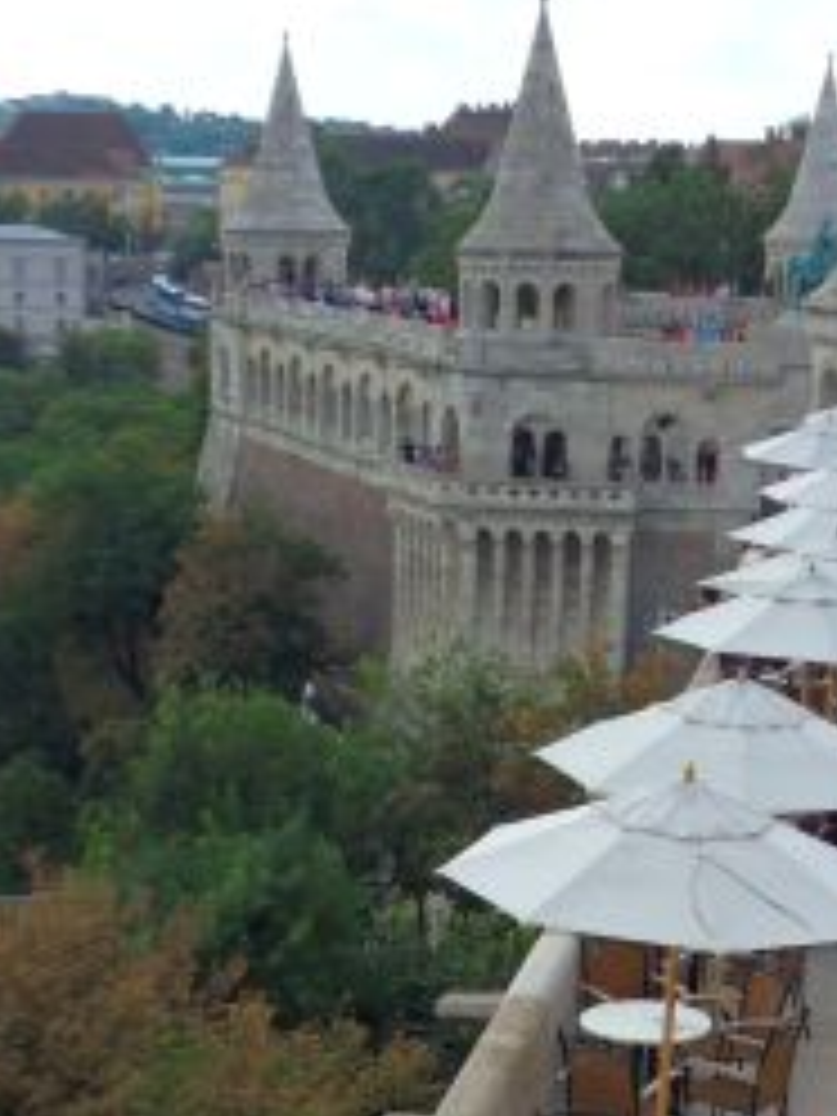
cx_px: 601
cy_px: 774
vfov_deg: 24.3
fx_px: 2579
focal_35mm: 80
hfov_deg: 18.3
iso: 80
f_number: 8.7
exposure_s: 1/90
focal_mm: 6.3
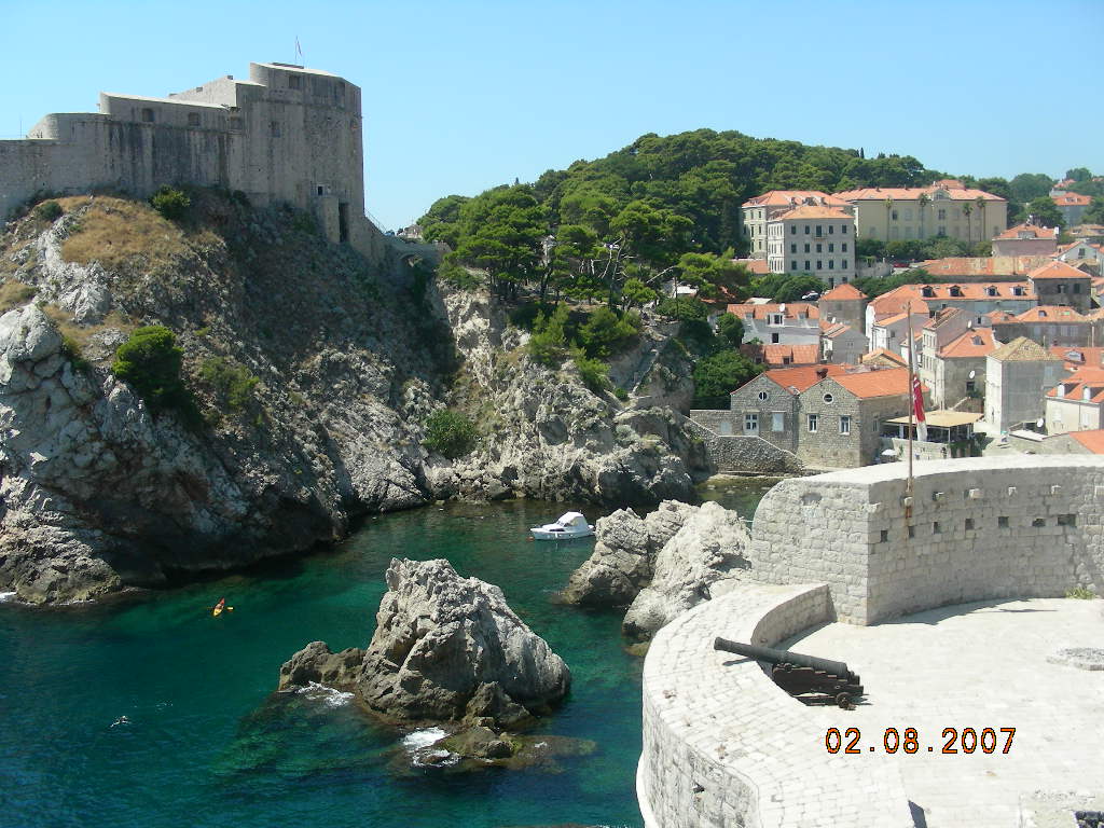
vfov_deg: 37.7
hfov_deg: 49.0
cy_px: 414
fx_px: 1212
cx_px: 552
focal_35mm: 38
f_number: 4
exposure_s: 1/602
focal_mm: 6.3
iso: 50
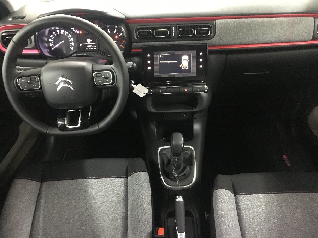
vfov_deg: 48.2
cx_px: 159
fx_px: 266
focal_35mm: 29
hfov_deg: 61.7
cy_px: 119
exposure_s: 1/17
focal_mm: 4.15
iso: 320
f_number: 2.2
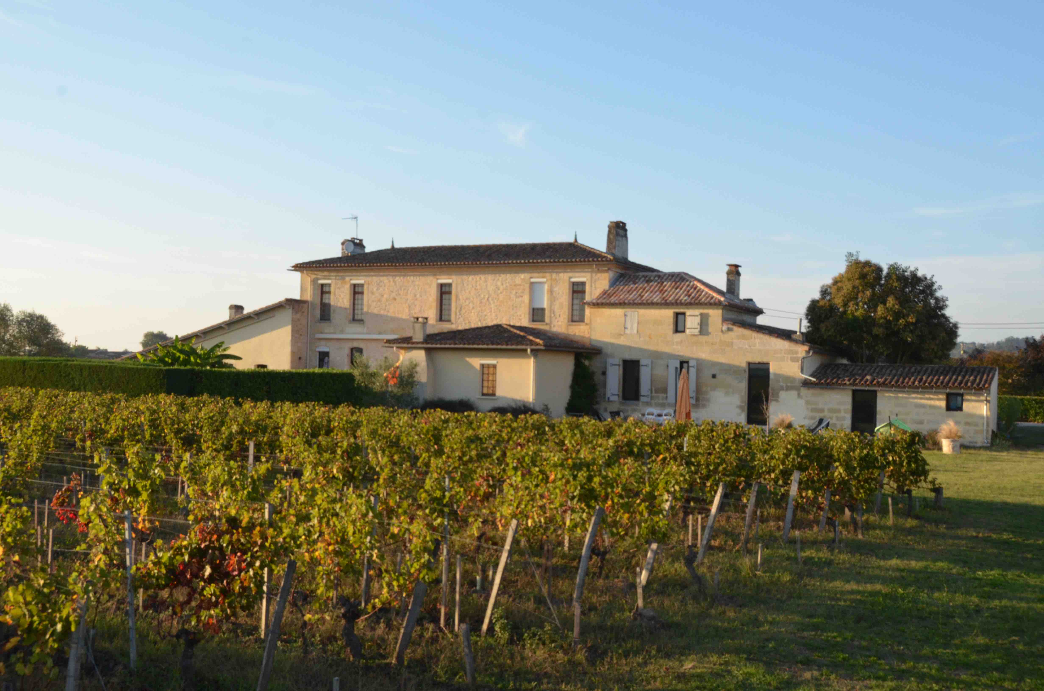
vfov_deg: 34.1
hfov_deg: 49.6
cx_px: 522
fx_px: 1129
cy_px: 346
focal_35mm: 39
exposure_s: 1/500
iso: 1000
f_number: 11
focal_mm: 26
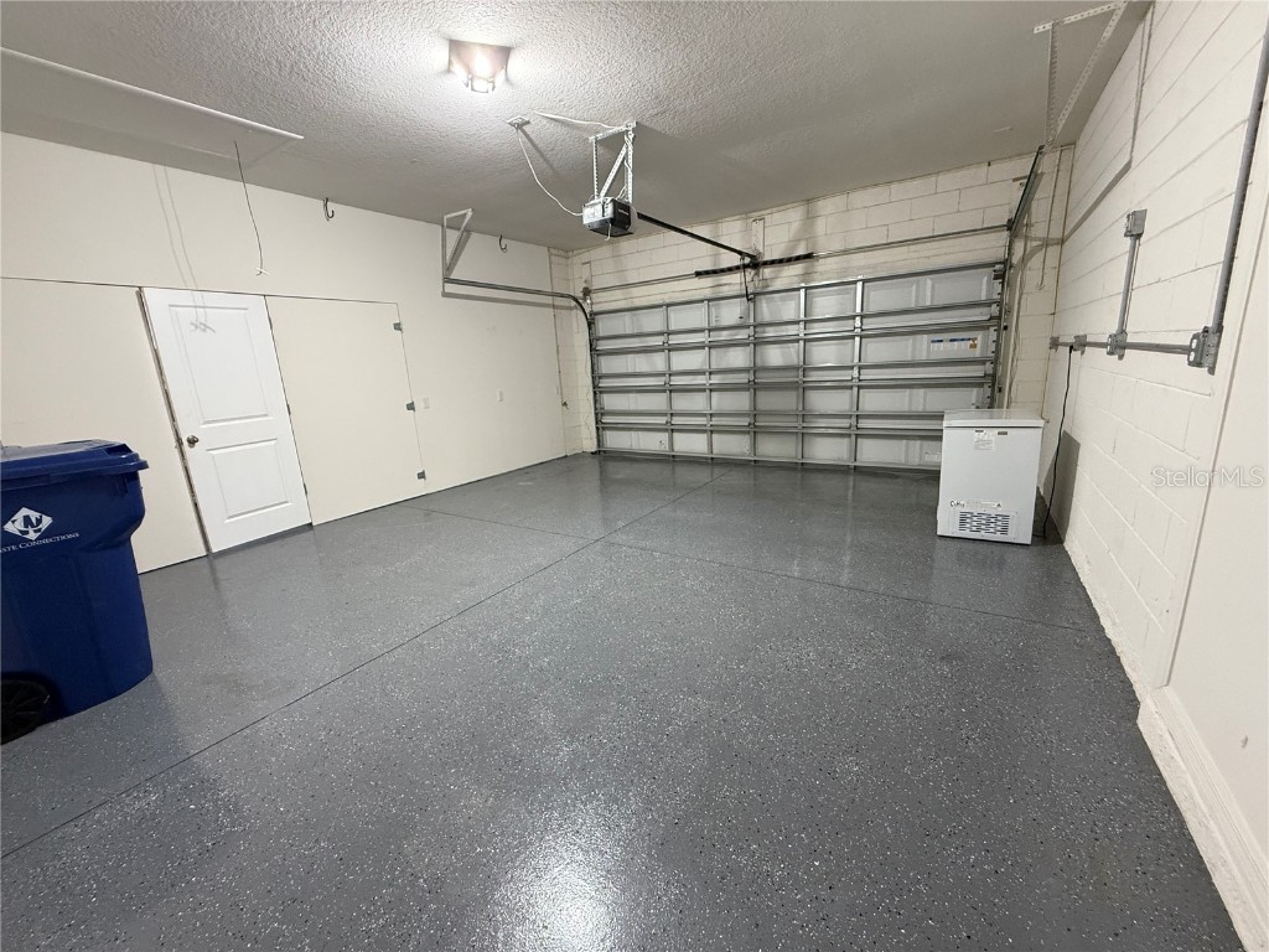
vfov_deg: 85.7
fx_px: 513
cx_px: 634
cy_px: 476
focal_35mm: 14
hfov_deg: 102.1
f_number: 2.2
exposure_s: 1/60
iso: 400
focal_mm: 2.22
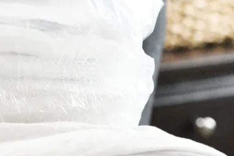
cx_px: 24
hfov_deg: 5.8
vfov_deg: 3.9
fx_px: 2315
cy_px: -27
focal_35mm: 356
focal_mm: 135
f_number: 2.8
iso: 6400
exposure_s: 1/160
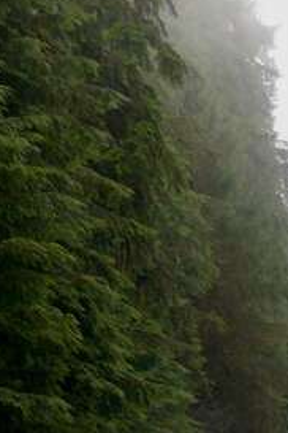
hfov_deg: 5.0
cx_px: 299
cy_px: 389
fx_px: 3288
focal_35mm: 274
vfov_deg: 7.5
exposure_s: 1/60
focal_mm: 22.5
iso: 200
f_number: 3.2
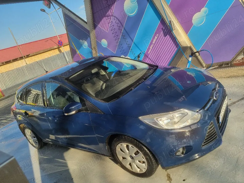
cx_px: 122
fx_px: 183
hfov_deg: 67.3
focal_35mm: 26
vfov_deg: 53.1
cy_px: 92
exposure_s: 1/1111
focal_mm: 5.4
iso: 50
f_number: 1.8
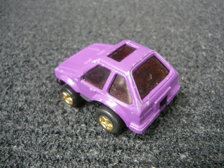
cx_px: 112
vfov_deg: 42.9
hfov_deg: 55.4
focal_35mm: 33
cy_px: 84
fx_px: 214
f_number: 2.8
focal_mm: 5.5
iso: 400
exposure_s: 1/30
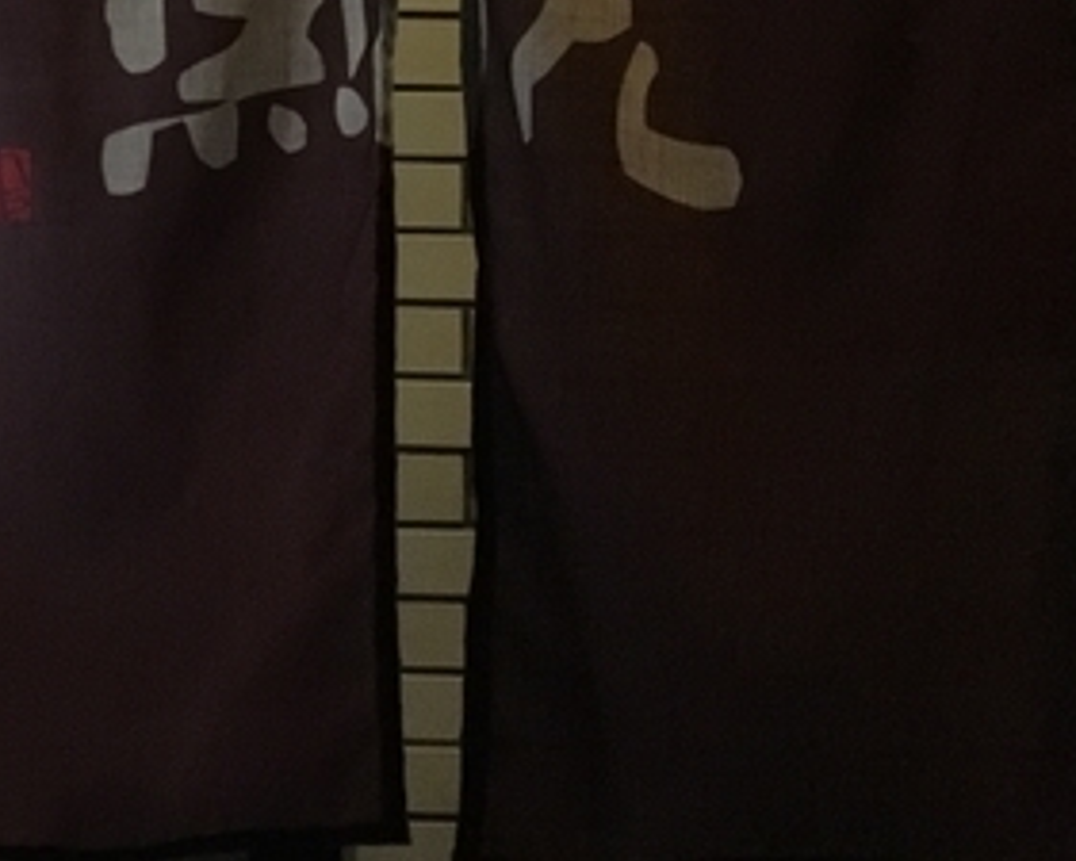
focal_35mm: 103
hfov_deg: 16.5
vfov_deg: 14.0
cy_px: -455
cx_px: -674
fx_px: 3281
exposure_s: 1/15
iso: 250
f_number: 2.2
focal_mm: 4.15
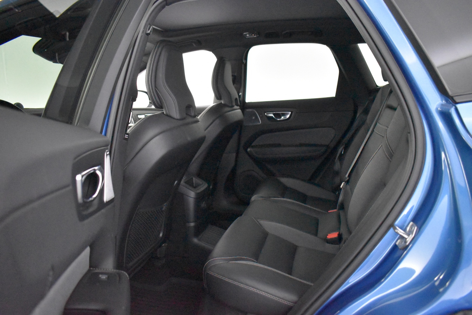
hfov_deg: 67.4
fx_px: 354
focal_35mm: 27
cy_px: 158
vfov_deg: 47.9
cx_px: 236
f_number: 3.5
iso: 12800
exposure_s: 1/60
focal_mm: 18
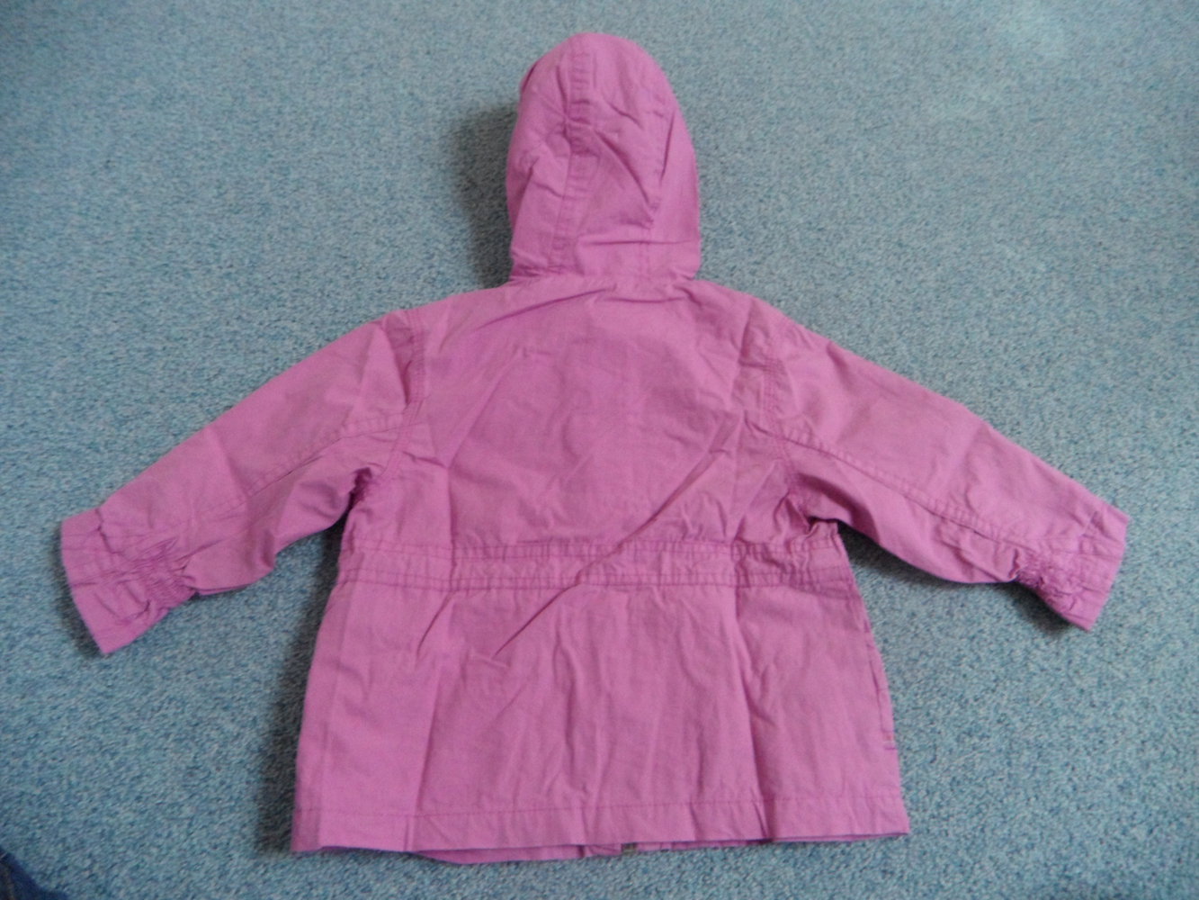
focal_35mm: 24
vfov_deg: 56.8
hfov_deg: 71.6
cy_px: 450
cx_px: 600
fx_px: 831
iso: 400
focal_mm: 4.1
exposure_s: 1/30
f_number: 2.9
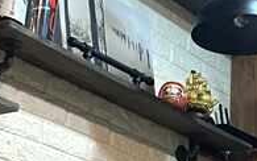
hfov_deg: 18.3
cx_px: 191
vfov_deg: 11.1
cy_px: 245
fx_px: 792
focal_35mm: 113
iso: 125
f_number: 1.8
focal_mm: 4.25
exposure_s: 1/60
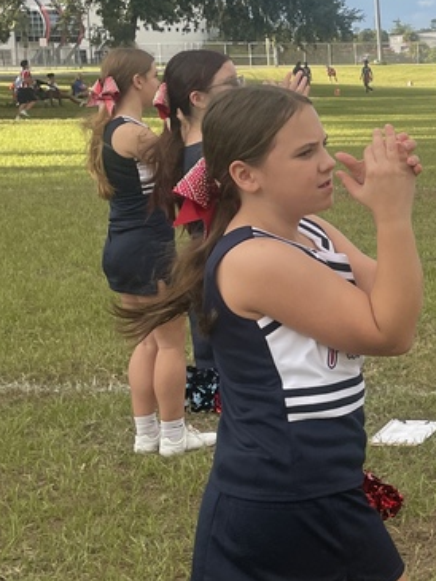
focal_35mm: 73
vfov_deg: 26.6
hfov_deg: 18.4
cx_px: 606
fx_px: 1225
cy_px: 256
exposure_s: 1/812
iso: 32
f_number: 1.6
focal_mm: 4.2
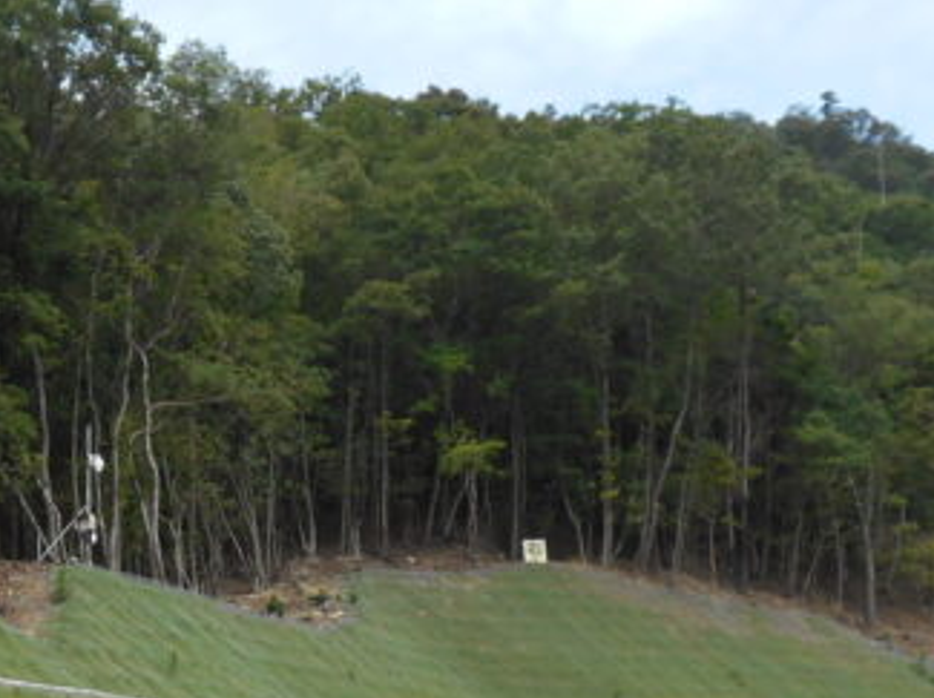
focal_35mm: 103
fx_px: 2776
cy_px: 770
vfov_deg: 14.0
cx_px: 239
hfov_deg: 19.0
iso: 80
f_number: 4.2
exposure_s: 1/320
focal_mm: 7.7
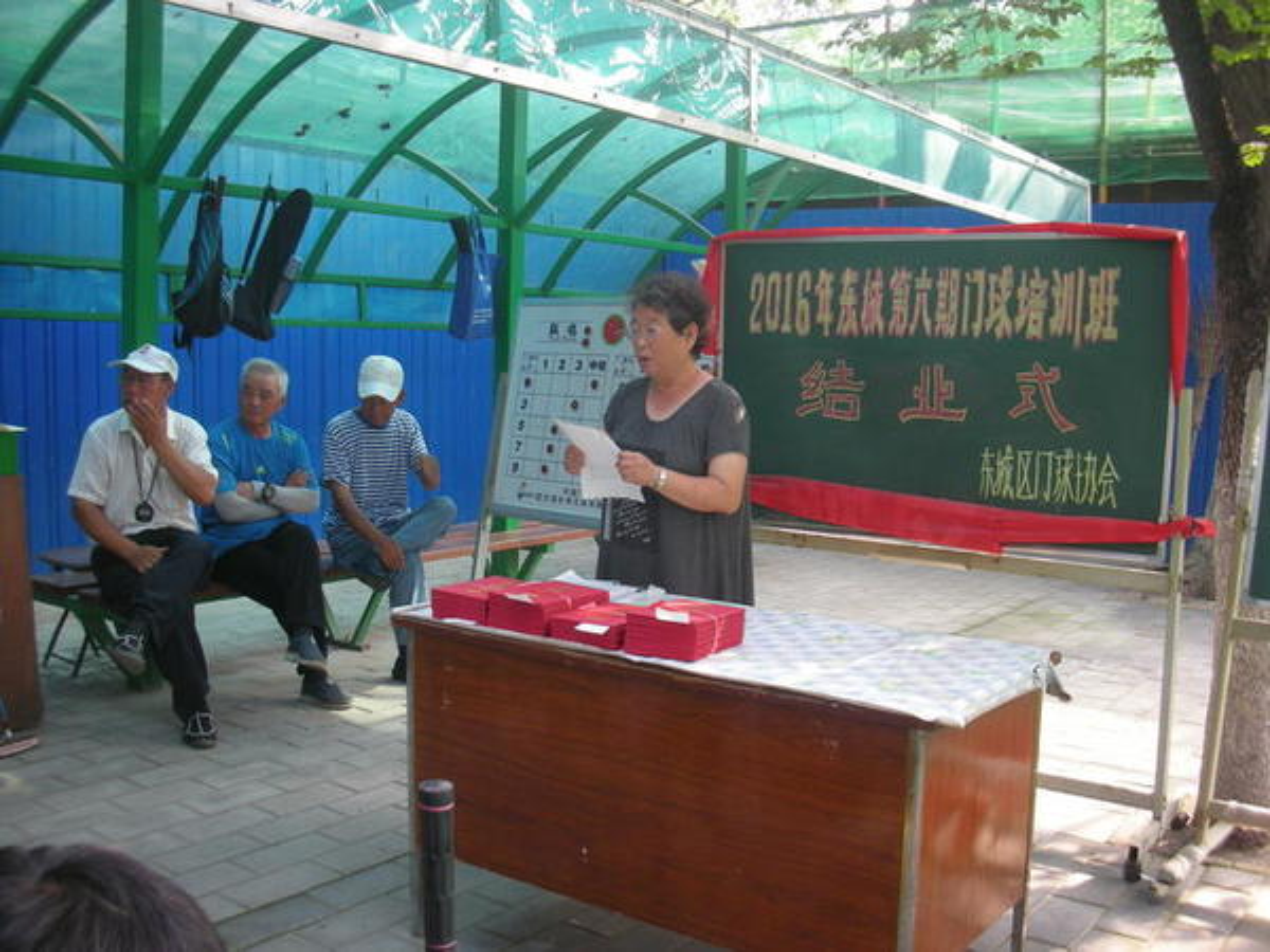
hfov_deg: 52.6
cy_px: 476
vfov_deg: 40.7
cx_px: 635
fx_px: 1284
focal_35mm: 35
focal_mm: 5.8
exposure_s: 1/57.1
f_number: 2.8
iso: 50
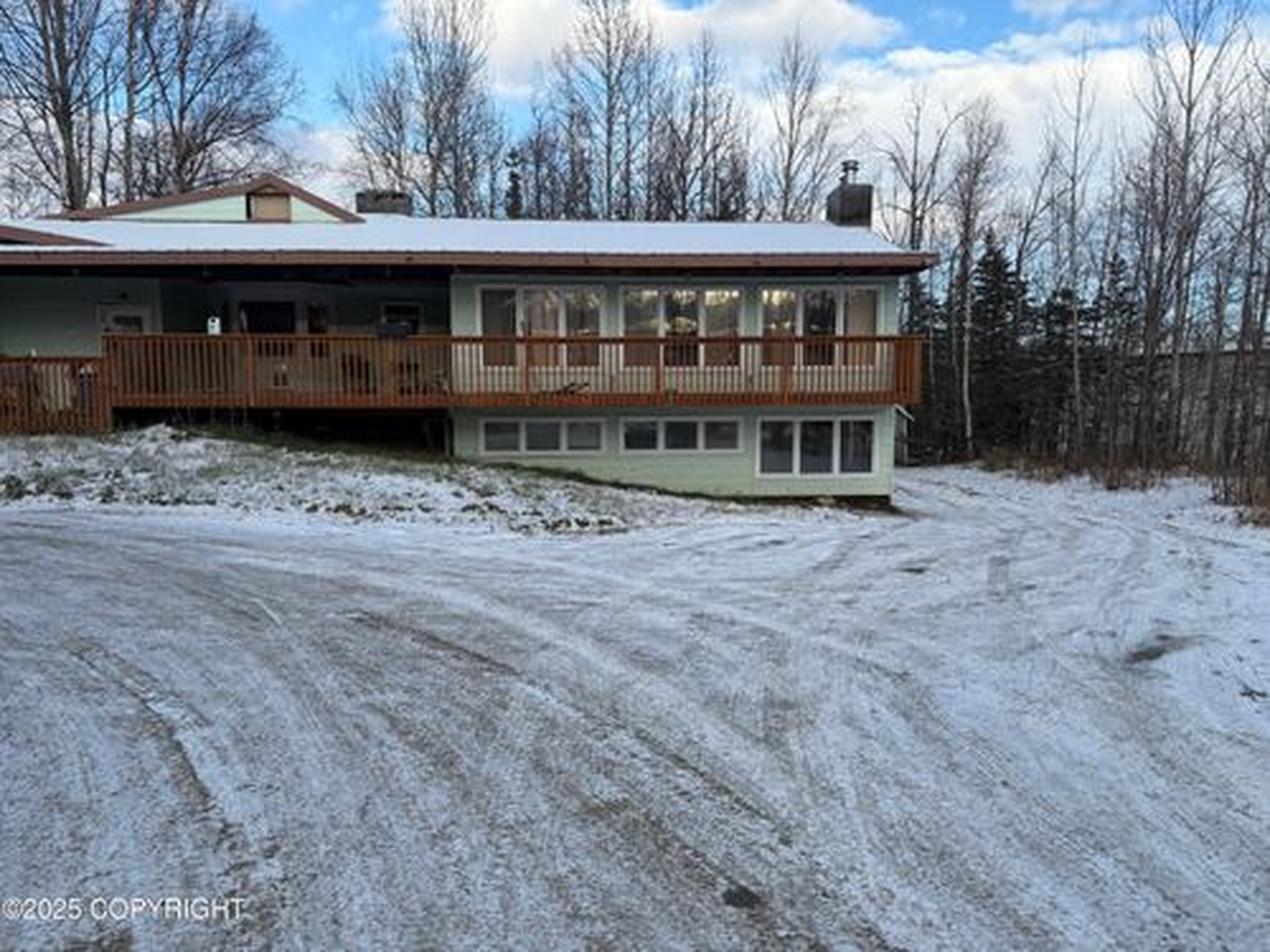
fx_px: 881
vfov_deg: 56.8
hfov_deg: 71.6
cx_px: 635
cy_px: 476
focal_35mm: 24
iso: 80
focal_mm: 6.76
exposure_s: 1/1585
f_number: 1.78
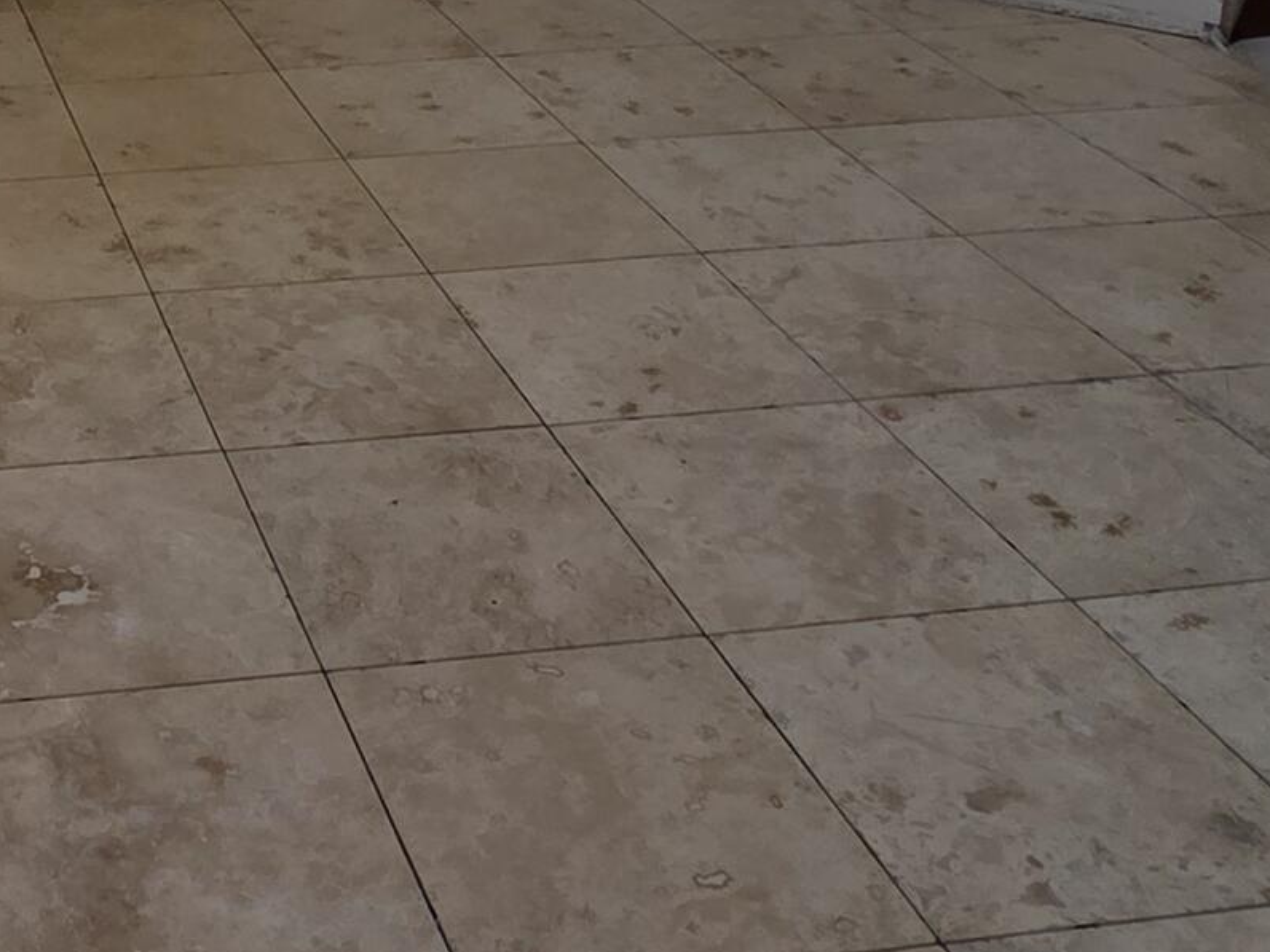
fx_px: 1798
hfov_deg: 35.0
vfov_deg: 25.8
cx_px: -22
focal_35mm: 49
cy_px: -254
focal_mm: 2.2
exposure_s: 1/128
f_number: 2.2
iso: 50
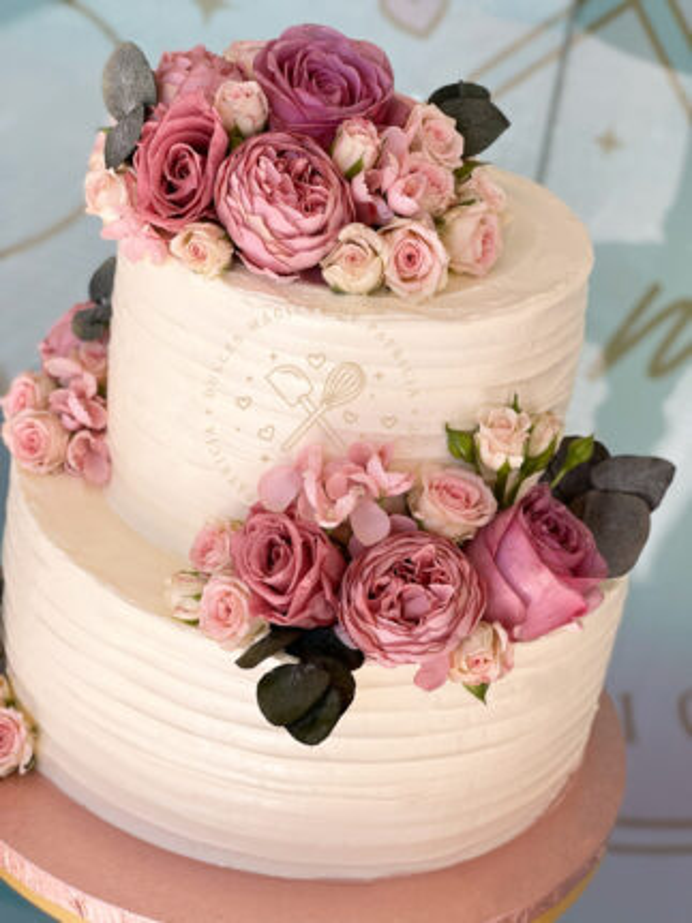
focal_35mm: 77
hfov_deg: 19.1
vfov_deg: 25.3
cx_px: 346
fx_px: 2053
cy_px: 462
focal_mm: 9
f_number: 2.8
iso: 25
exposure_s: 1/180
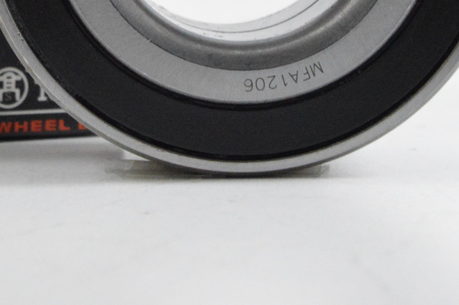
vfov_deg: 5.8
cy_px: -132
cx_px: 60
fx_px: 2994
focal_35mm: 235
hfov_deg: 8.7
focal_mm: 48
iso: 3200
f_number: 7.1
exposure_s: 1/100
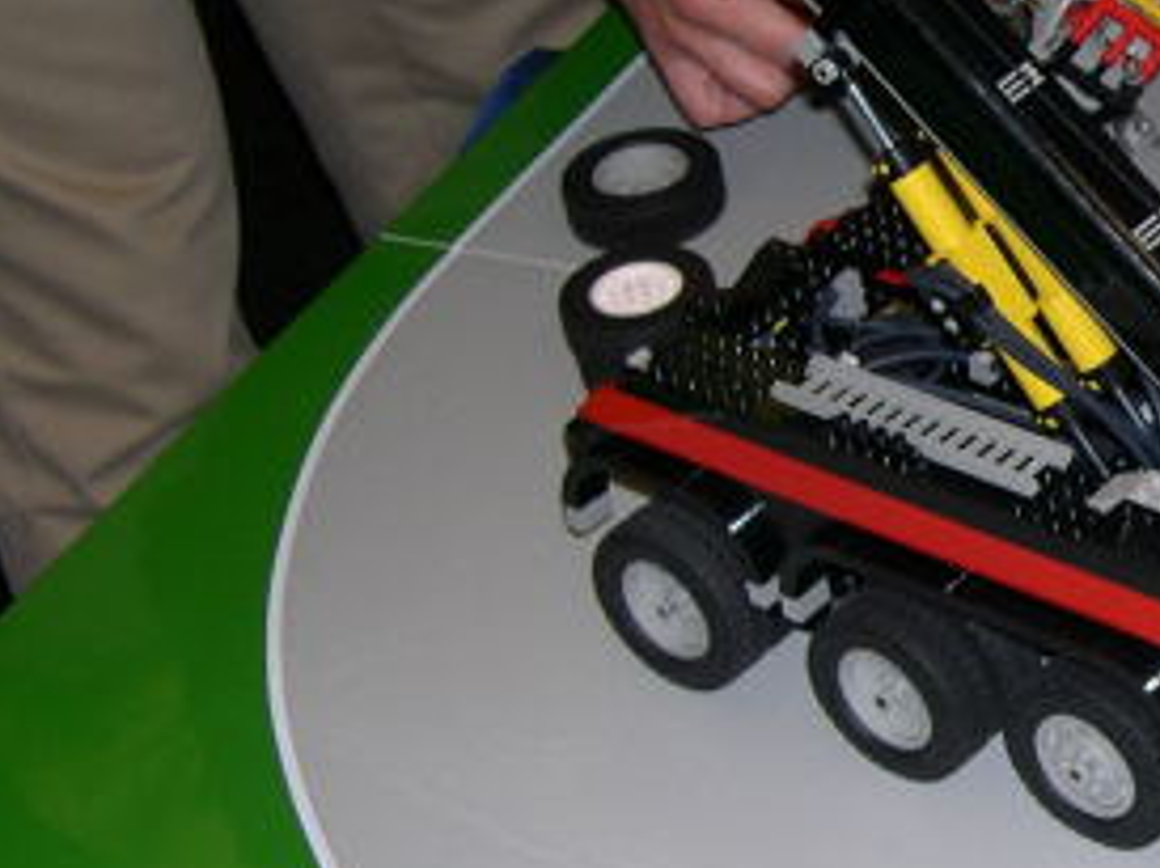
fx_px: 3716
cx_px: 1482
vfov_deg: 13.3
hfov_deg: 16.8
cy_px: 406
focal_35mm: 111
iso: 100
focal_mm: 8
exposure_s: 1/60
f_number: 2.8
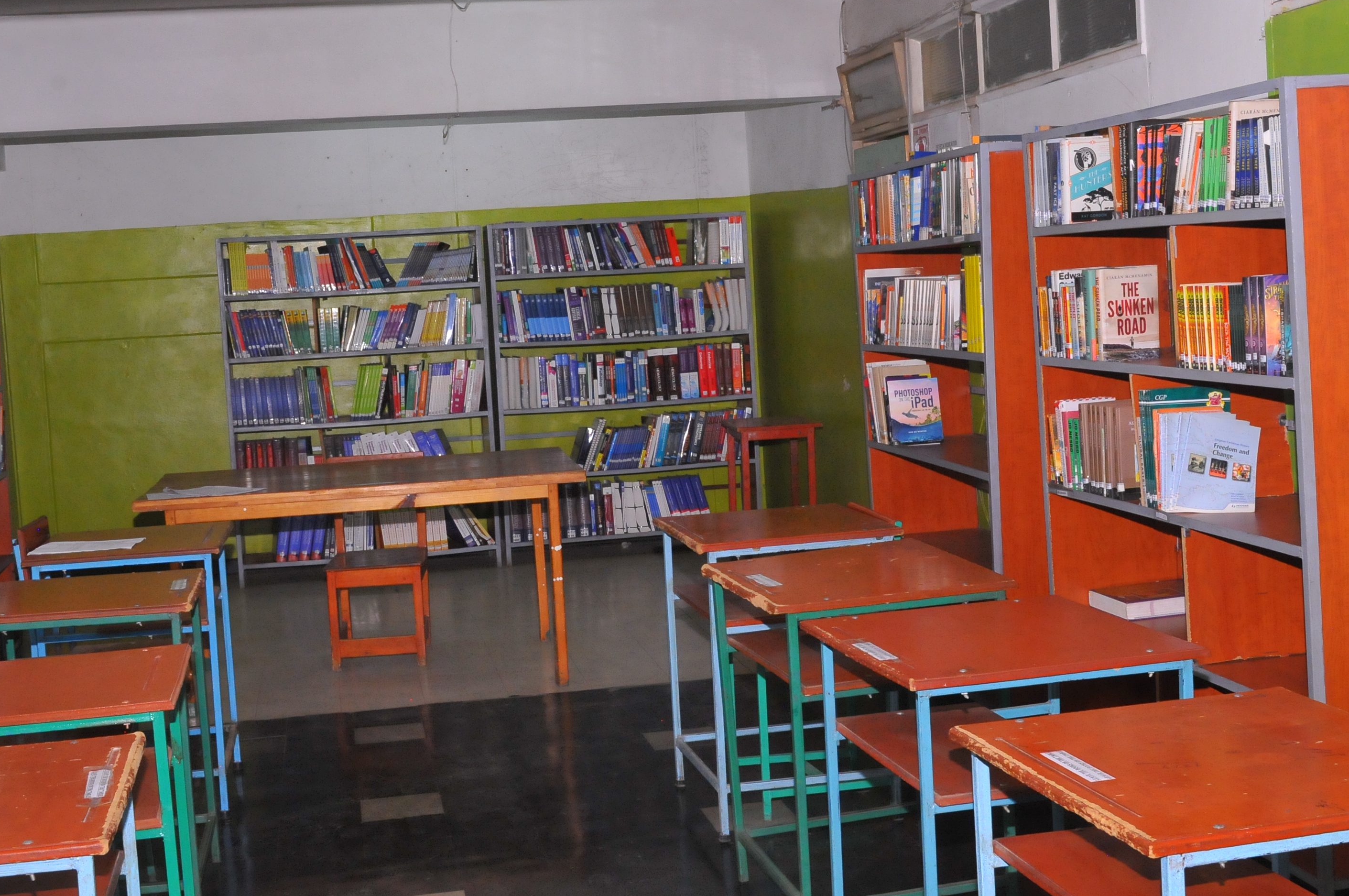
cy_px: 413
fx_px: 1855
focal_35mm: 50
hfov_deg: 40.0
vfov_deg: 27.1
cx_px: 657
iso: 1600
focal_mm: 29
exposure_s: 1/80
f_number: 11
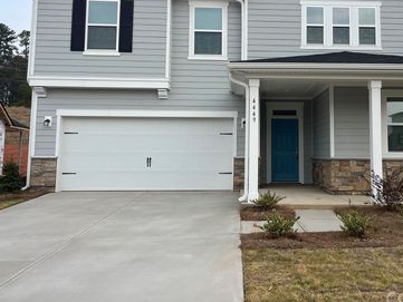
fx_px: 419
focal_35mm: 36
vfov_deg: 39.4
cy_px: 113
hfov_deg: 50.6
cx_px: 261
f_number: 1.6
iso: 50
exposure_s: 1/2410
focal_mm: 5.1
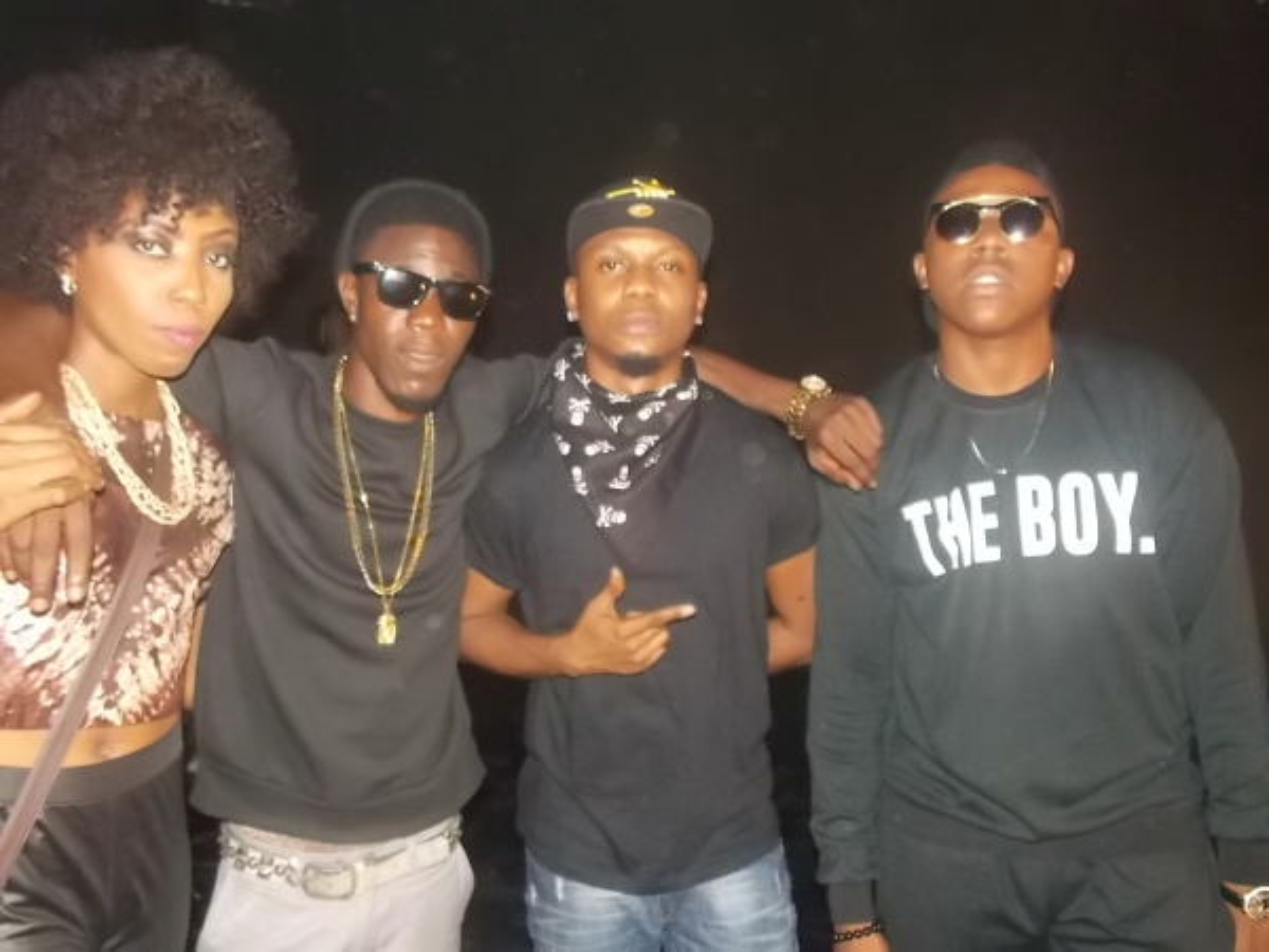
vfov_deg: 46.8
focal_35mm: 30
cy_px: 476
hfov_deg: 60.0
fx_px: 1100
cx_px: 634
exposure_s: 1/30
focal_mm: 5.3
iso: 500
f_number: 3.3
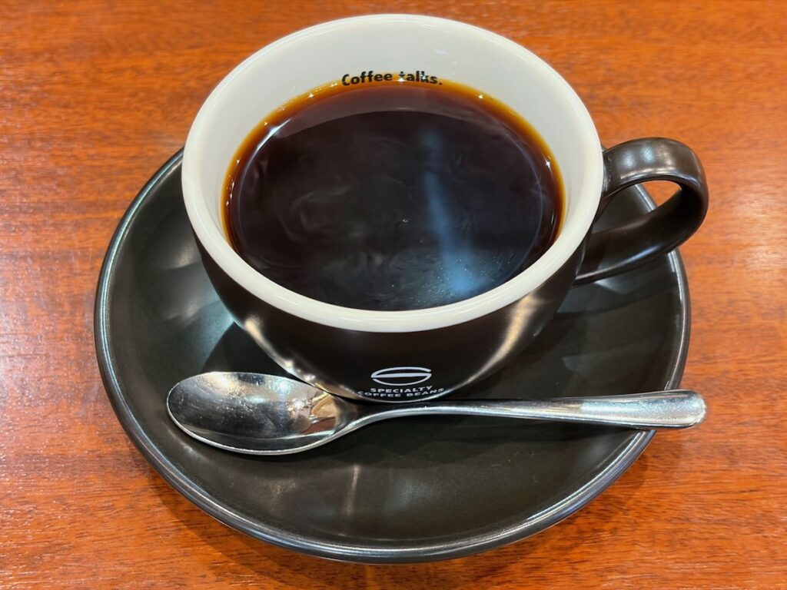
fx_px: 1182
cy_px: 295
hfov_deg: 36.8
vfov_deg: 28.0
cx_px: 394
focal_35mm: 52
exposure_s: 1/33
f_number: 1.6
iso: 160
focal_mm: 5.96
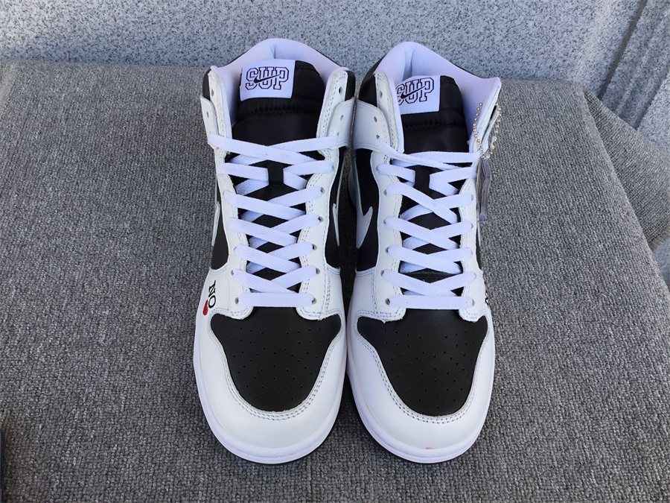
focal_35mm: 31
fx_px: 600
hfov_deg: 58.4
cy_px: 252
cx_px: 335
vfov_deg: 45.4
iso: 25
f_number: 2.4
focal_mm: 3.3
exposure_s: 1/296
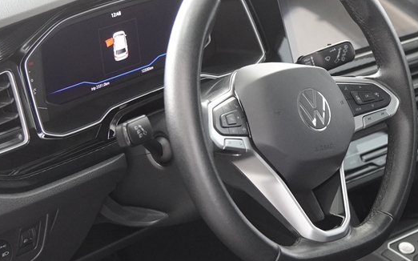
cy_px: 119
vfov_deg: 12.8
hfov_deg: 20.2
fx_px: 1162
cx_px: 324
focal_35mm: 102
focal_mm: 34
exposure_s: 1/160
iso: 2500
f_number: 2.8
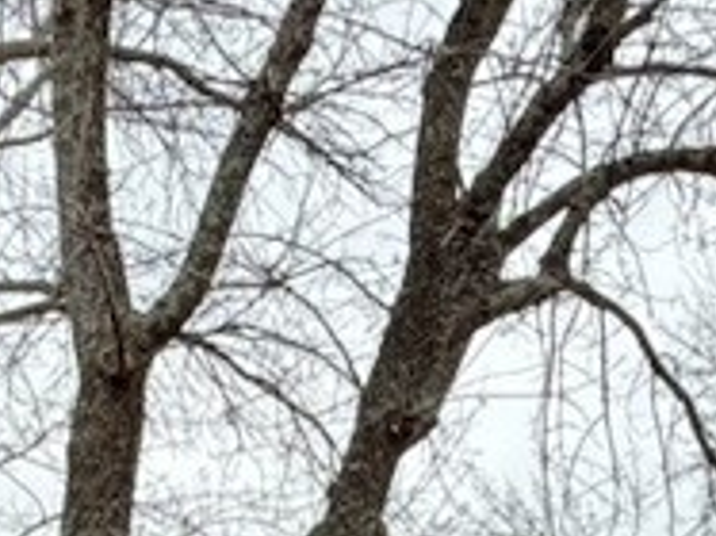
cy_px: 1152
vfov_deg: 12.9
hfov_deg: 20.0
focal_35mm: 96
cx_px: 69
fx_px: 1984
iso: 50
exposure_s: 1/502
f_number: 2.2
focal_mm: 2.22
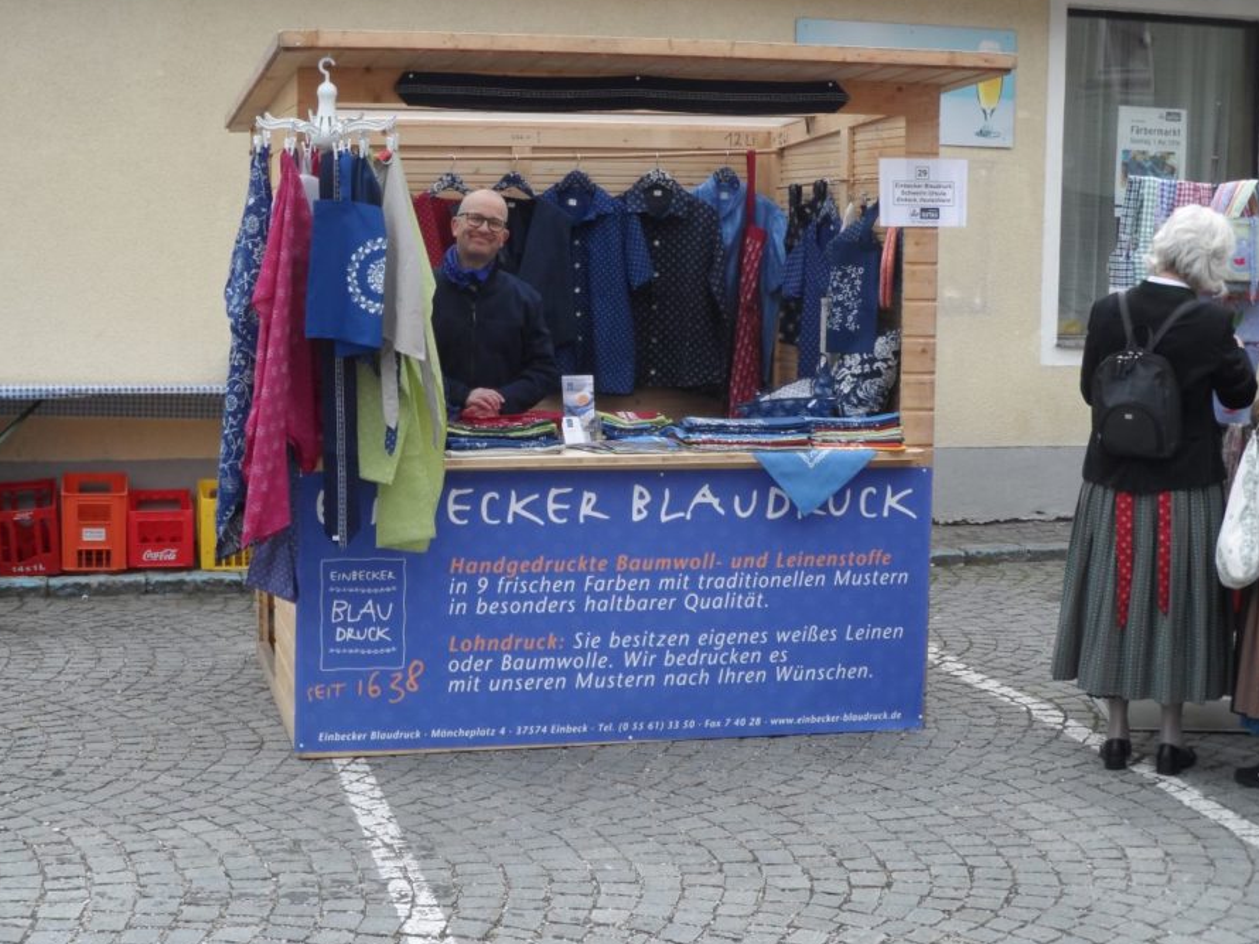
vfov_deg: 24.0
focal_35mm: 61
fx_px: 2218
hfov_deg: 31.7
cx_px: 588
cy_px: 432
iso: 80
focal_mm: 8.7
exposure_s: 1/180
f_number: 4
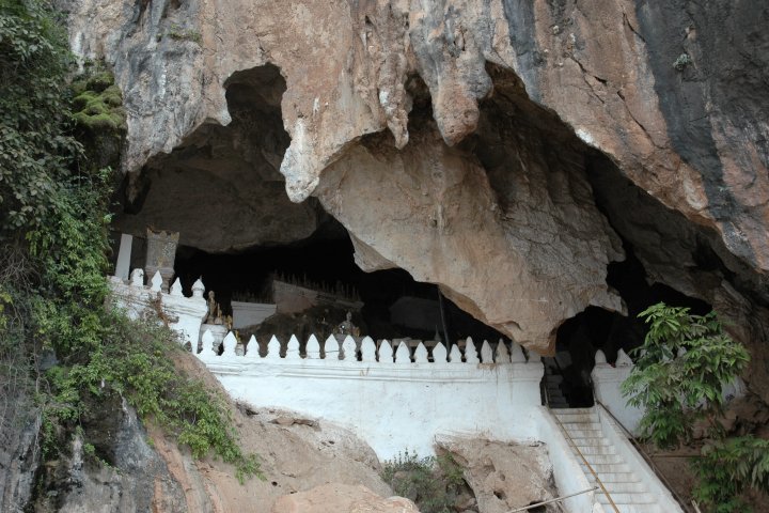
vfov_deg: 33.0
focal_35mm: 40
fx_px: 865
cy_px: 256
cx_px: 384
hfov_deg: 47.9
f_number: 5
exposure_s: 1/100
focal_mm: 27
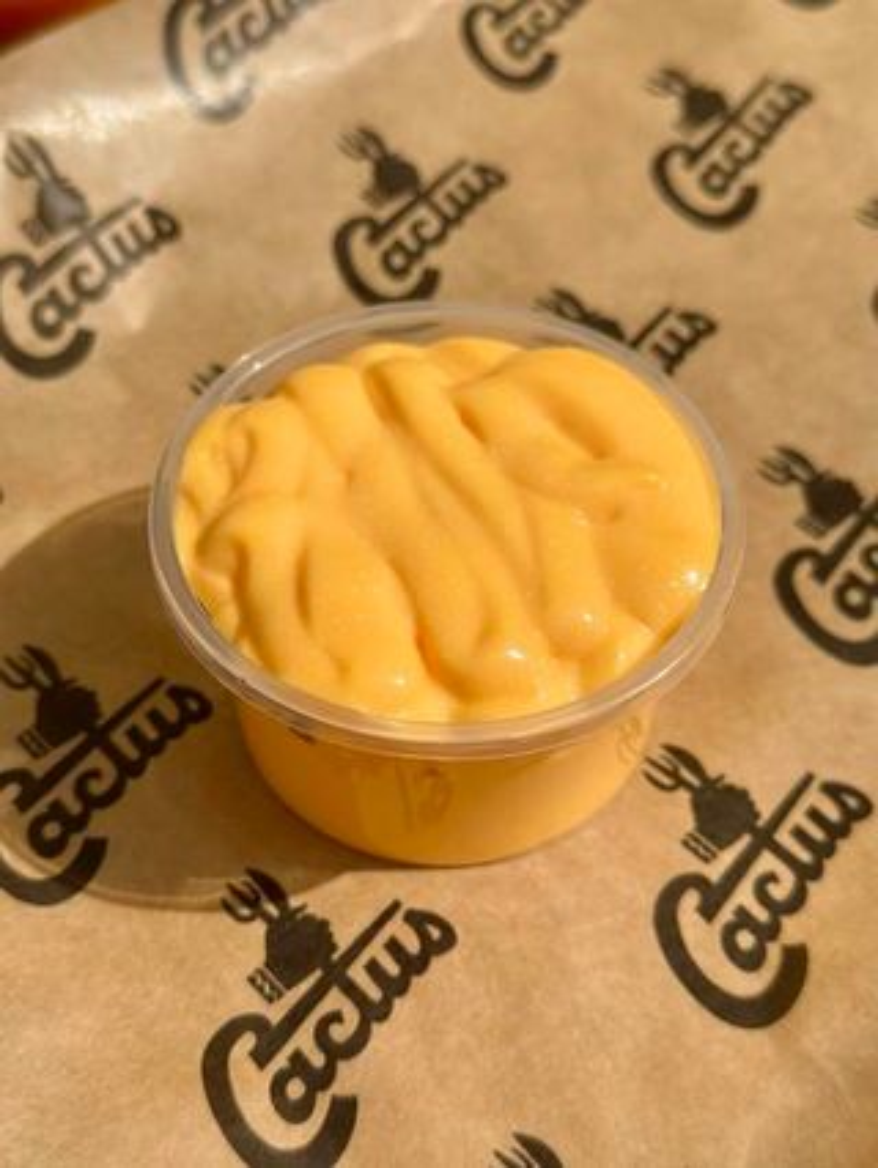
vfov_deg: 39.6
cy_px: 584
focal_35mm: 48
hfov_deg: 30.3
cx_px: 439
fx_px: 1622
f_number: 1.78
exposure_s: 1/12048
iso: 100
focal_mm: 6.86
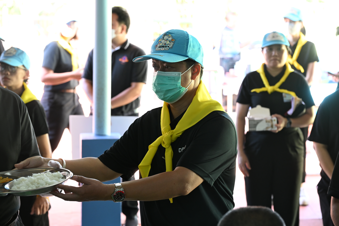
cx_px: 170
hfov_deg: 25.4
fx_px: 753
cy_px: 113
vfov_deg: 17.1
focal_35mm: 80
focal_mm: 80
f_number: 5
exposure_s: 1/100
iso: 1600
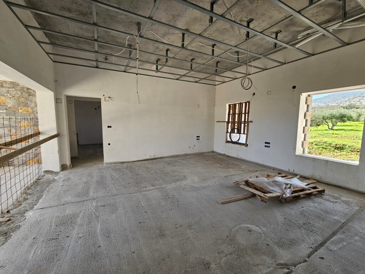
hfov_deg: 106.2
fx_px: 137
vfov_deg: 89.9
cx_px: 182
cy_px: 137
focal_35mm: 13
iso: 80
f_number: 2.2
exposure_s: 1/230
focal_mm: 2.2
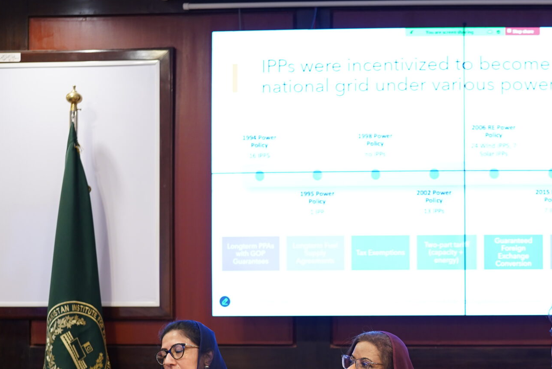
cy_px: 322
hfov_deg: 27.9
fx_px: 1074
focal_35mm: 70
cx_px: 481
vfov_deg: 19.2
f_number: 2.2
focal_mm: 35
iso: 800
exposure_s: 1/125
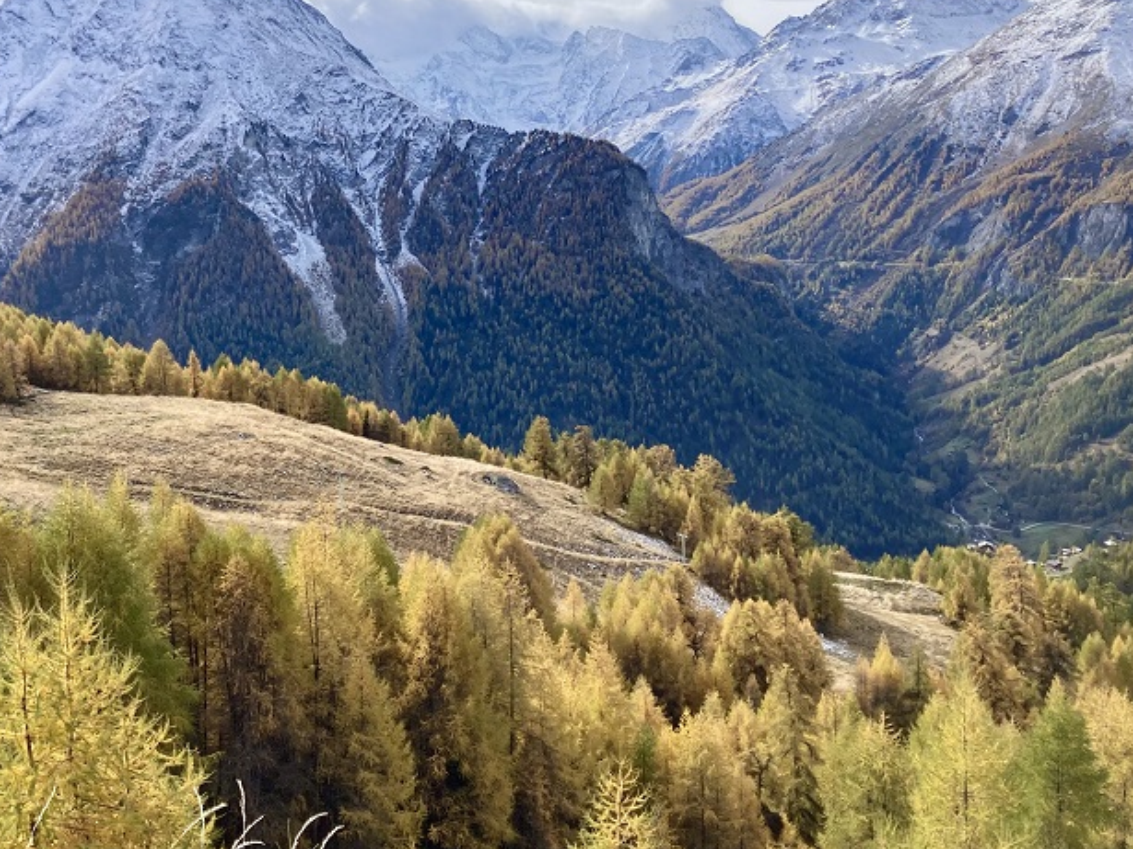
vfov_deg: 35.1
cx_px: 448
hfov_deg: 45.5
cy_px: 366
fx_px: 1342
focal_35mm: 41
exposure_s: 1/1675
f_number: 1.8
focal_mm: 3.99
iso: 20
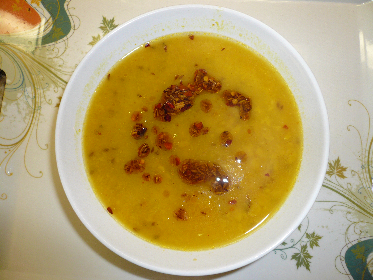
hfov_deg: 63.4
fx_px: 302
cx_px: 186
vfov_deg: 49.7
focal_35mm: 28
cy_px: 140
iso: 100
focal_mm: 4.6
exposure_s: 1/30
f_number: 2.8
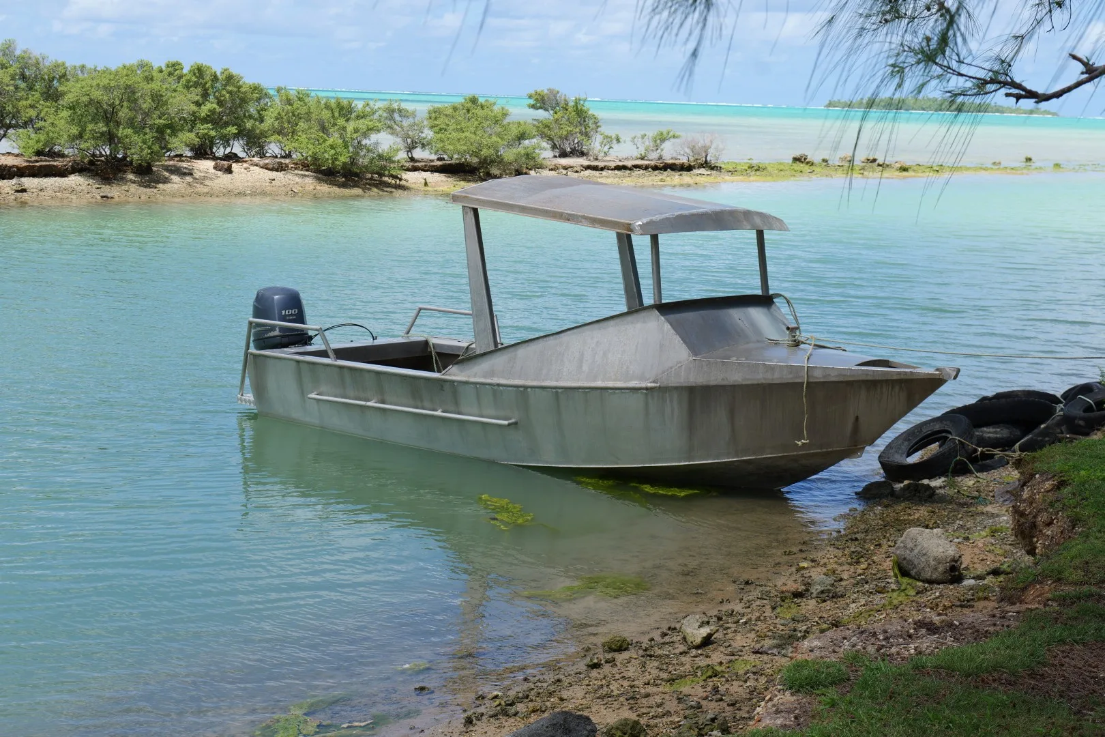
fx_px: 1842
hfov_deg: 33.4
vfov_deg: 22.6
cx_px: 552
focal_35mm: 60
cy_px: 368
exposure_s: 1/200
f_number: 8
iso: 100
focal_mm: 60
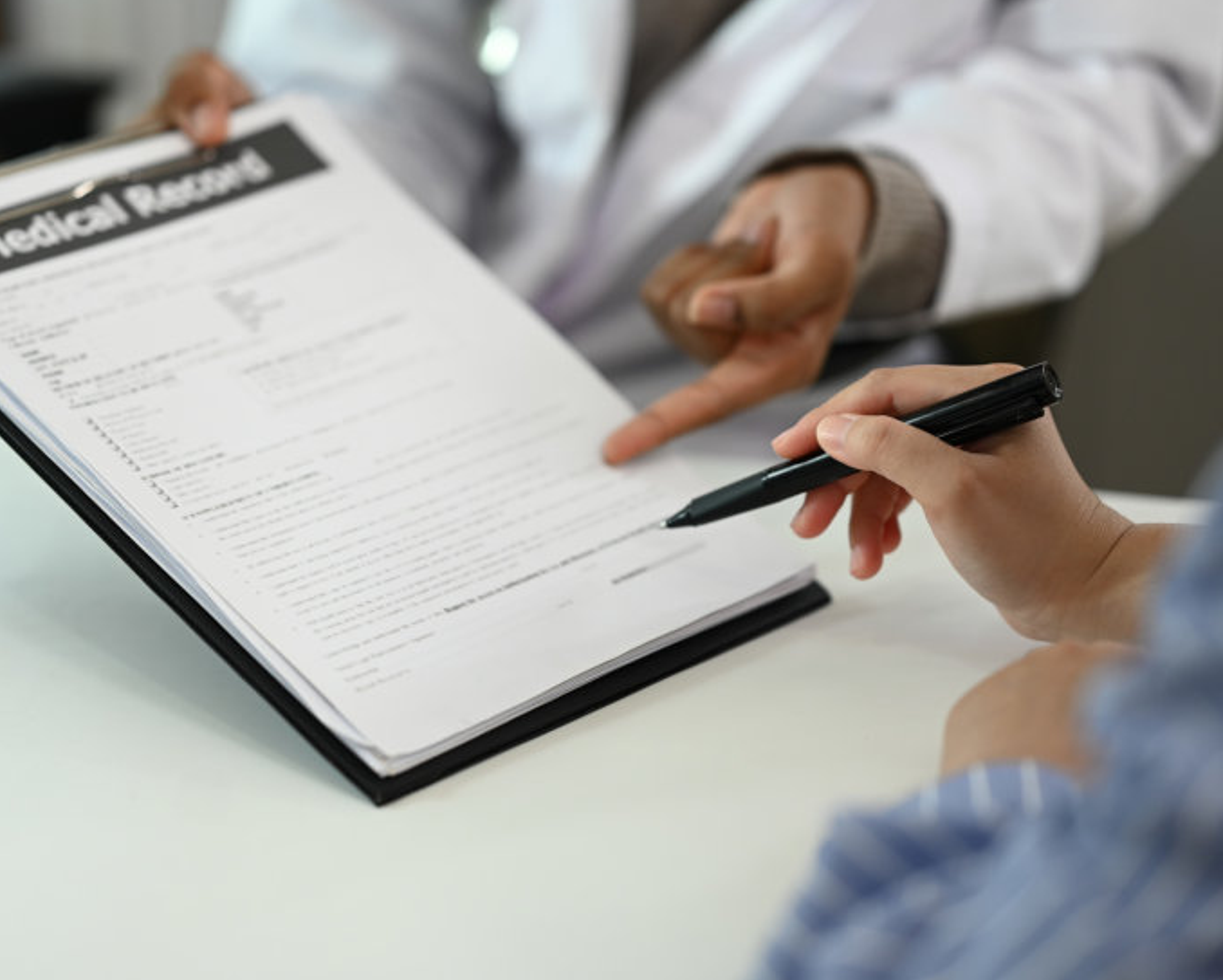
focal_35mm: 97
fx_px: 3513
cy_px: 485
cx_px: 510
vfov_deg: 15.9
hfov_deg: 19.7
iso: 500
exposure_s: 1/250
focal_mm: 85
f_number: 2
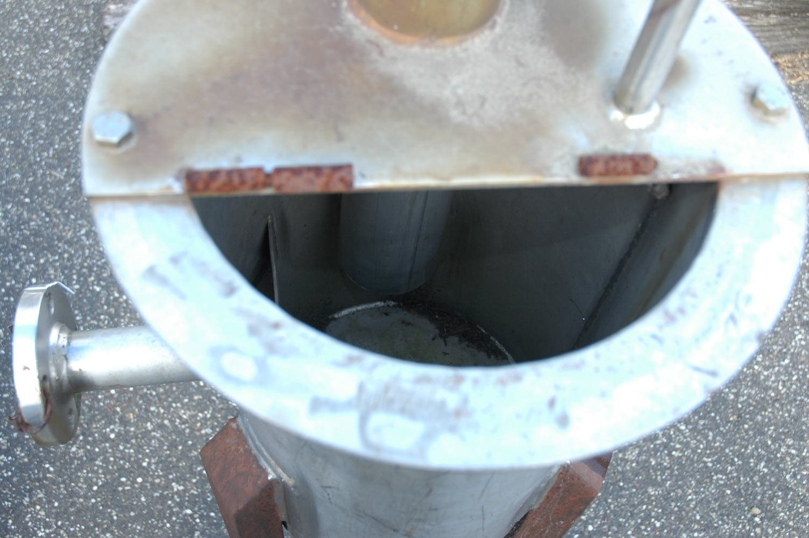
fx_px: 909
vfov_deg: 33.0
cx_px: 404
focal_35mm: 40
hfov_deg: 48.0
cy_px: 269
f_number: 3.8
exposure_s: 1/100
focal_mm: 27
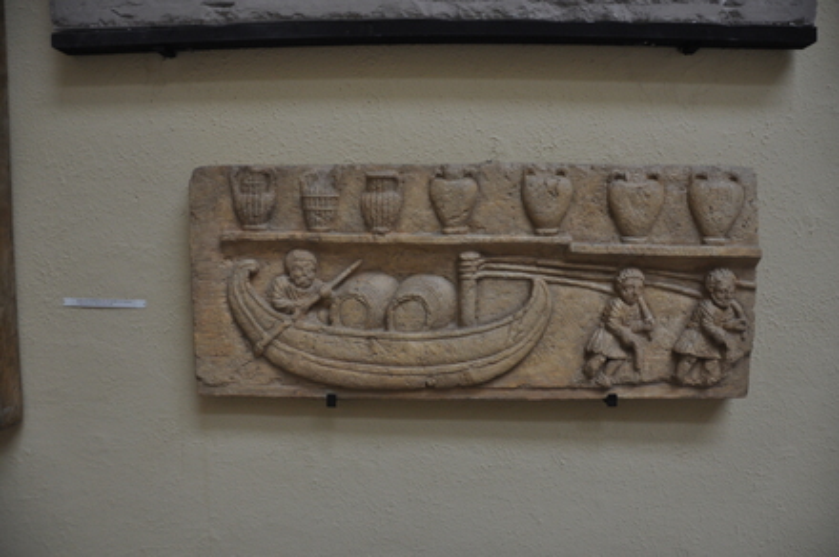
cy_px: 278
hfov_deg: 67.5
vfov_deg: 47.8
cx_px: 420
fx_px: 628
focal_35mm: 27
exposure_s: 1/50
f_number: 3.5
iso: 640
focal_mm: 18
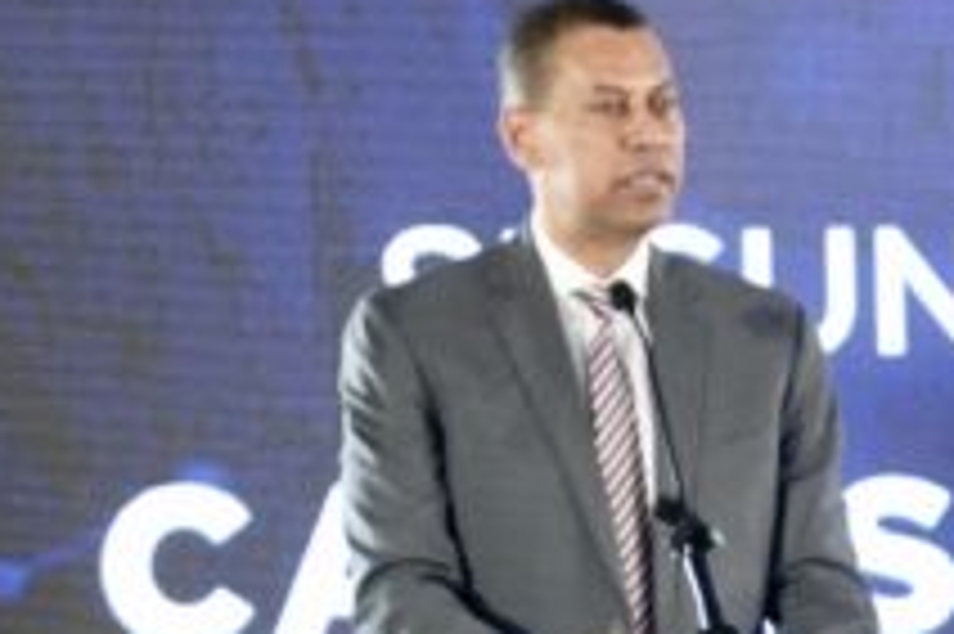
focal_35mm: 697
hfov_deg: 2.9
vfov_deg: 2.0
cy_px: 722
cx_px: 1778
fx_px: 18456
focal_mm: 144
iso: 1000
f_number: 2.8
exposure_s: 1/80
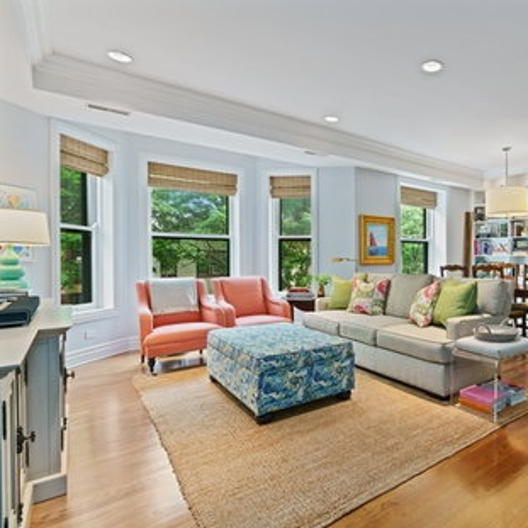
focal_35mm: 21
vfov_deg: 72.1
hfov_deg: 66.9
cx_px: 406
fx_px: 362
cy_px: 263
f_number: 7.1
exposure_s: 1/4
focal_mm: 16
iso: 320
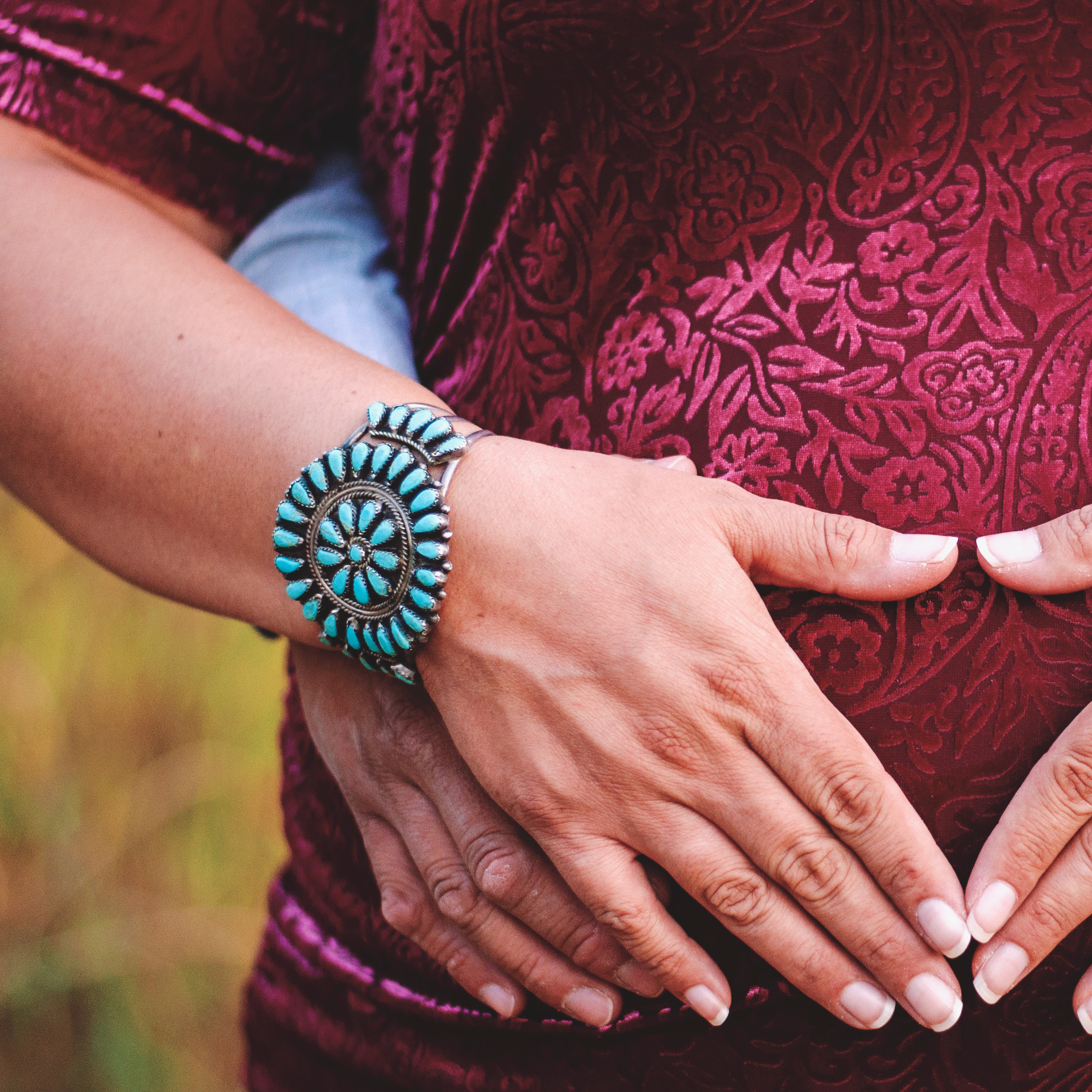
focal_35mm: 115
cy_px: 640
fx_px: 4104
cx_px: 984
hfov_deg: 15.0
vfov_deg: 15.1
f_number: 2.2
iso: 200
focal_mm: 50
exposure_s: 1/1000
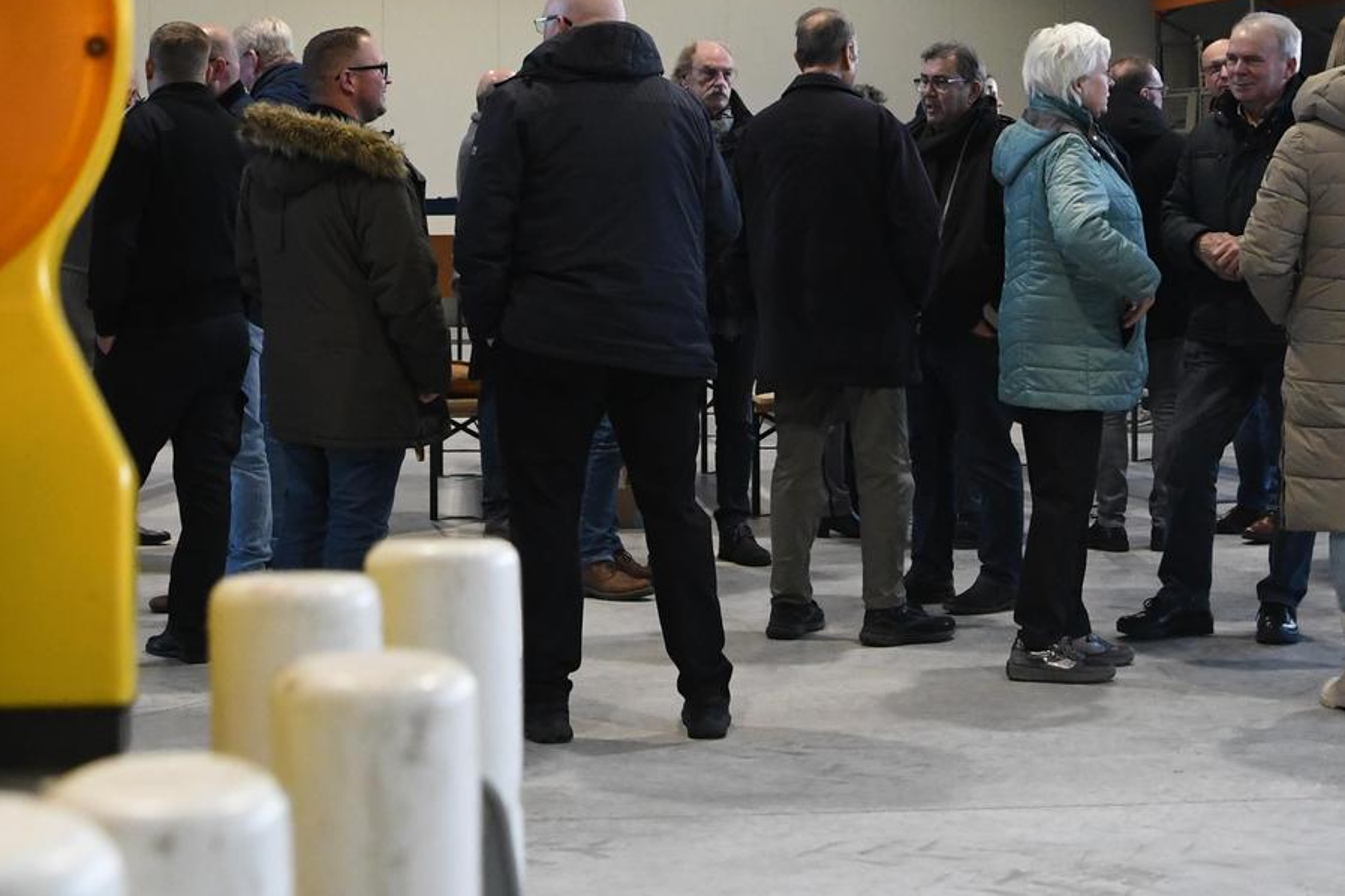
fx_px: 2876
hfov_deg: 26.3
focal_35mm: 77
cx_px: 574
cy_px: -13
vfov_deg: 17.3
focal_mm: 24
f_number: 5.6
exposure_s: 1/250
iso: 2500
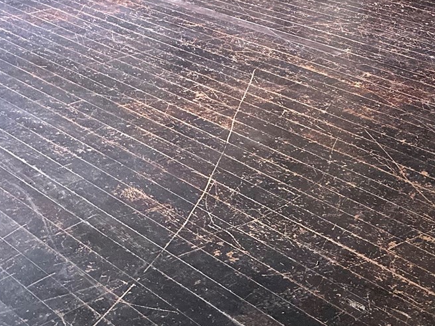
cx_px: 508
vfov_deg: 19.0
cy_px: -135
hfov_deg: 25.2
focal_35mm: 70
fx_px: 880
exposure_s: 1/60
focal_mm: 6.86
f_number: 1.78
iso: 320
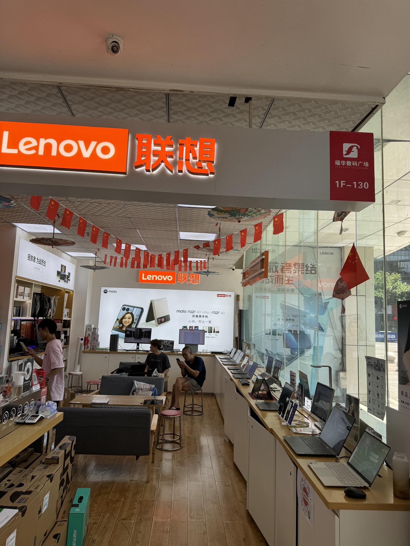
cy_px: 273
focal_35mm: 24
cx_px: 205
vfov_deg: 71.6
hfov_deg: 56.9
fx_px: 379
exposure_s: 1/822
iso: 80
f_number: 1.78
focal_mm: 6.76
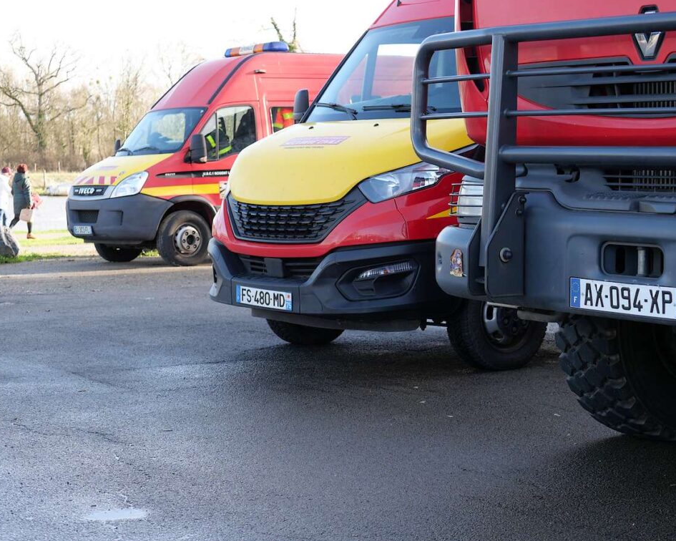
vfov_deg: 20.7
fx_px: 1481
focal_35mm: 74
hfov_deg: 25.7
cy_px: 270
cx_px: 358
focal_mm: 35
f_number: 3.5
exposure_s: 1/200
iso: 200
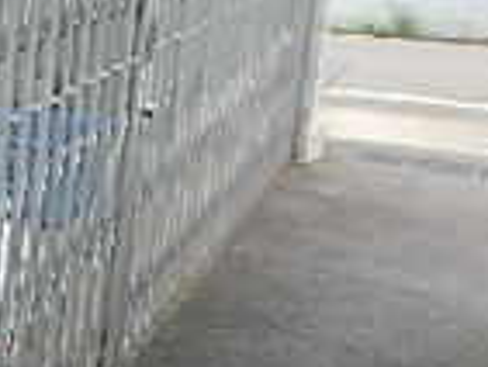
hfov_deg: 16.1
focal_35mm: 95
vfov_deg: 15.6
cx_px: -485
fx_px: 1340
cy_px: 218
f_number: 3.5
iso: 125
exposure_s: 1/250
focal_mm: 3.7
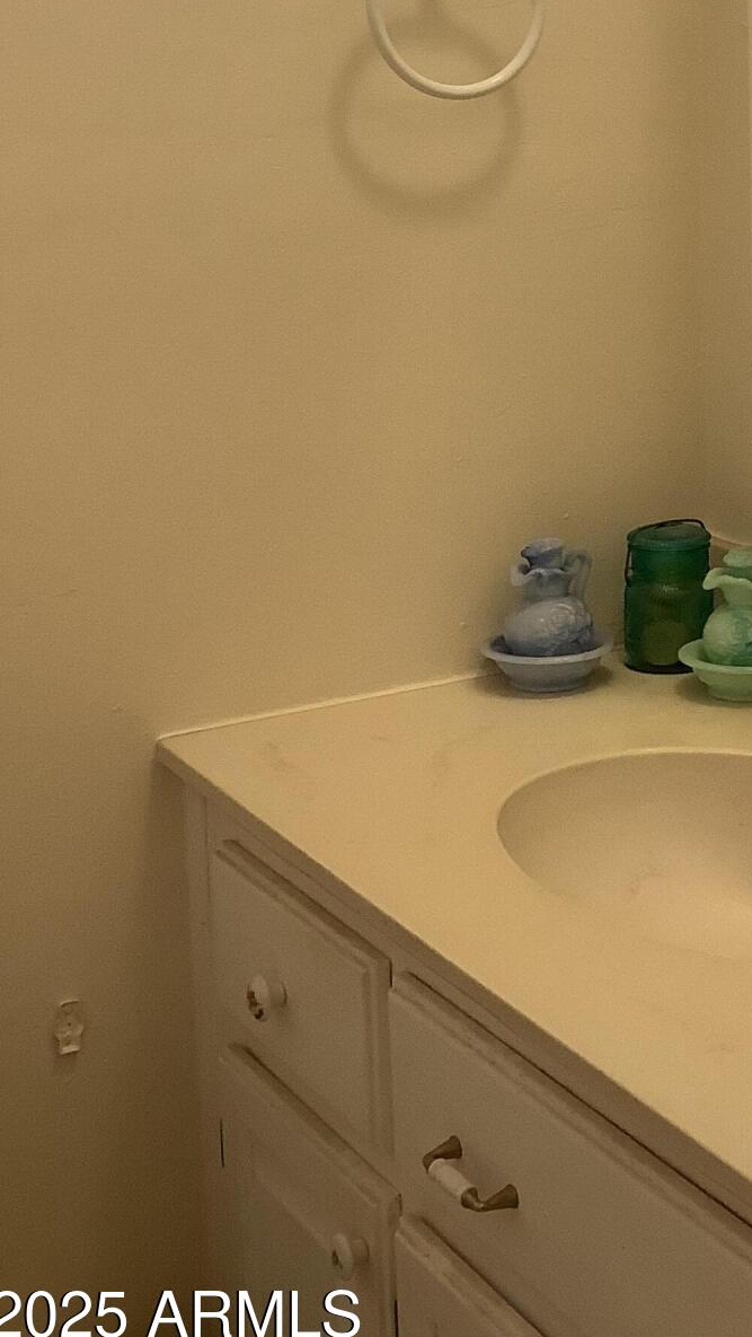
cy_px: 290
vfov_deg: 35.6
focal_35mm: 57
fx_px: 2020
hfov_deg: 20.1
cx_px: 828
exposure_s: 1/60
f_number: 2.4
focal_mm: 3.3
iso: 160
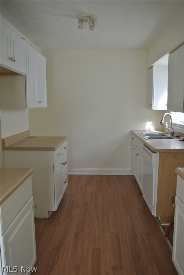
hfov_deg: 43.7
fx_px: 229
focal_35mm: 30
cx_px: 92
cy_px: 138
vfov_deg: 61.9
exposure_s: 1/100
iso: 400
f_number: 3.5
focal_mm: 11.4
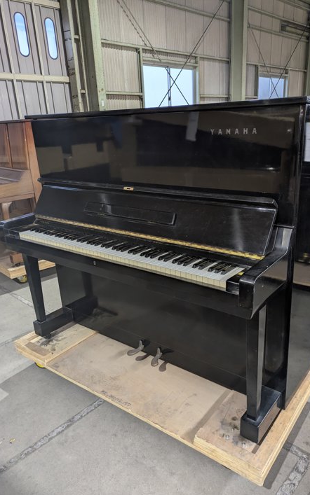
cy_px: 251
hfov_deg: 45.9
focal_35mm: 27
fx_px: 365
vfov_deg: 68.4
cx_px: 177
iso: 176
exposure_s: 1/40
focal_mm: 5.43
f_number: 1.89
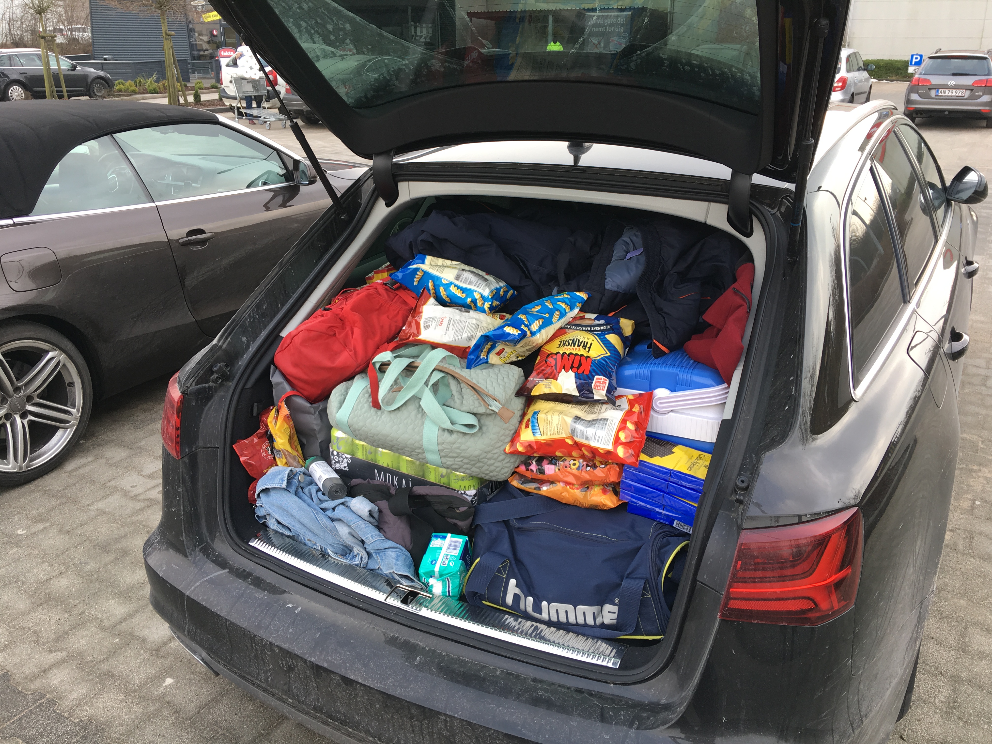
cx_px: 496
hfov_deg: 61.7
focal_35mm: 29
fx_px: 831
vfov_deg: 48.2
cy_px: 372
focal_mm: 4.15
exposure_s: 1/119
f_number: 2.2
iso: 25
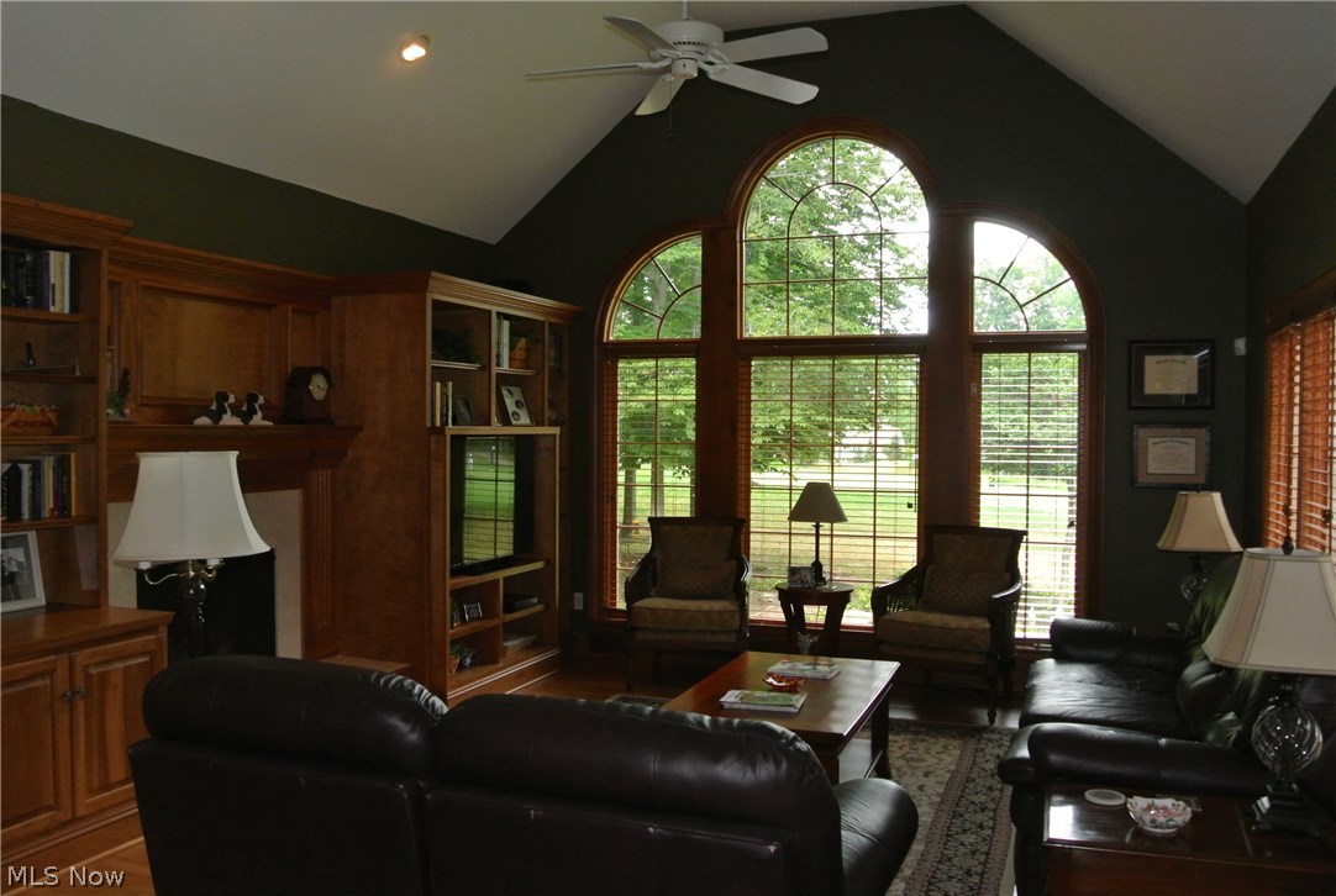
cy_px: 448
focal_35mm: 30
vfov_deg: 43.8
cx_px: 668
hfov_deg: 61.8
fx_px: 1115
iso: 800
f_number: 3.5
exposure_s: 1/60
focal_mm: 11.4
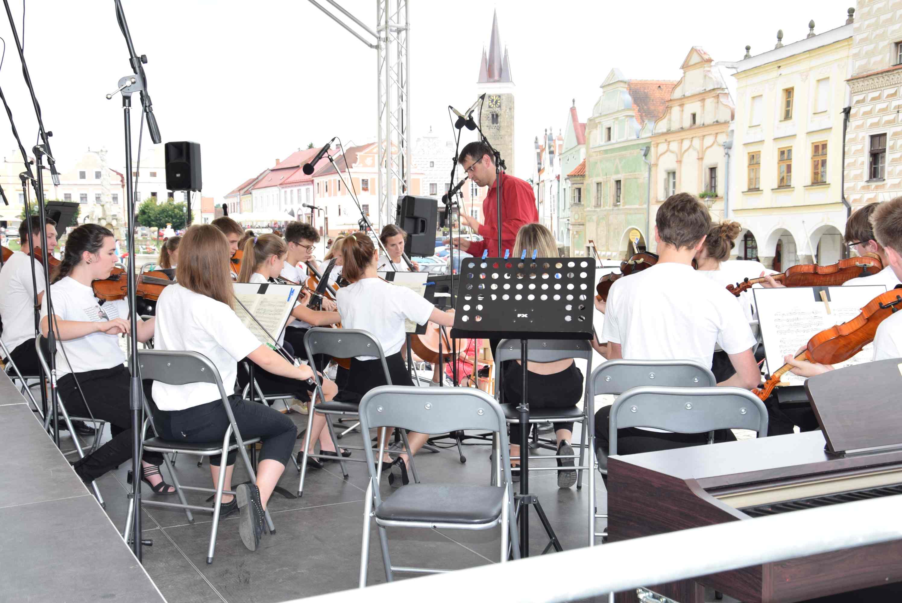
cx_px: 451
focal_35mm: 42
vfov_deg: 31.9
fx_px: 1053
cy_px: 302
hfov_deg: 46.4
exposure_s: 1/160
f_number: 6.3
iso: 400
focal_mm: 28
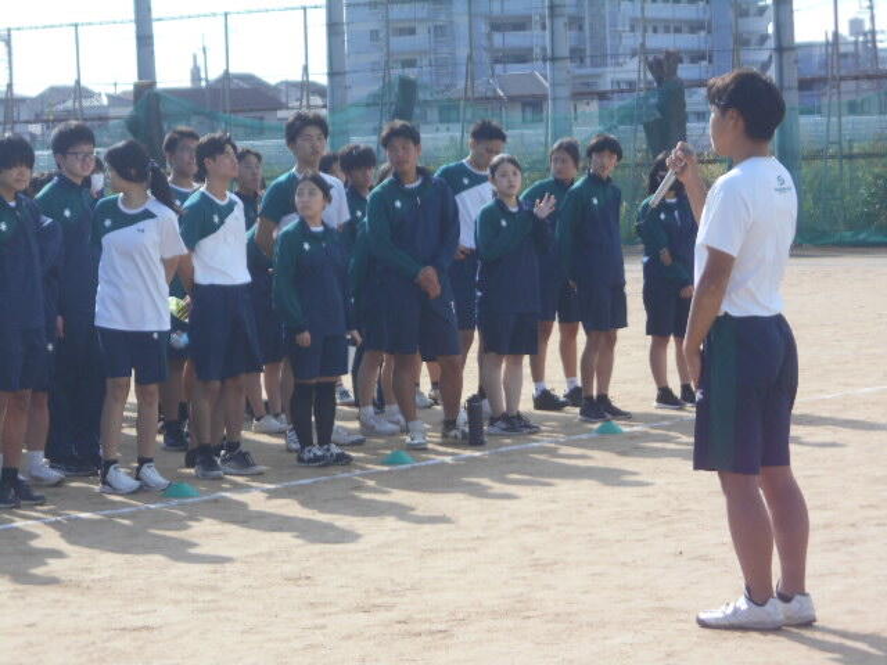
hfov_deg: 15.2
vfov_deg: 11.4
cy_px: 332
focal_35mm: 130
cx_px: 444
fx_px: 3331
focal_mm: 23
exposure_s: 1/250
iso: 100
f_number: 6.5
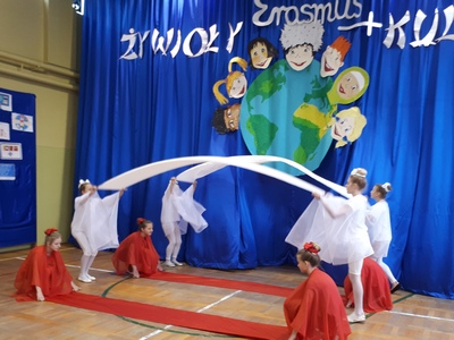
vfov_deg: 51.4
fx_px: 354
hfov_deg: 65.3
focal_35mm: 27
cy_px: 170
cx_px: 227
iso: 125
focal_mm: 3.6
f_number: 1.9
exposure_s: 1/33
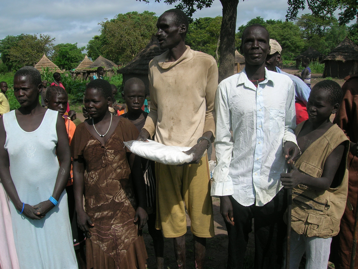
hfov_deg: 54.0
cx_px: 179
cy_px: 134
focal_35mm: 34
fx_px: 352
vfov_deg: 41.8
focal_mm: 5.7
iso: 50
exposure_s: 1/480
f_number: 4.9
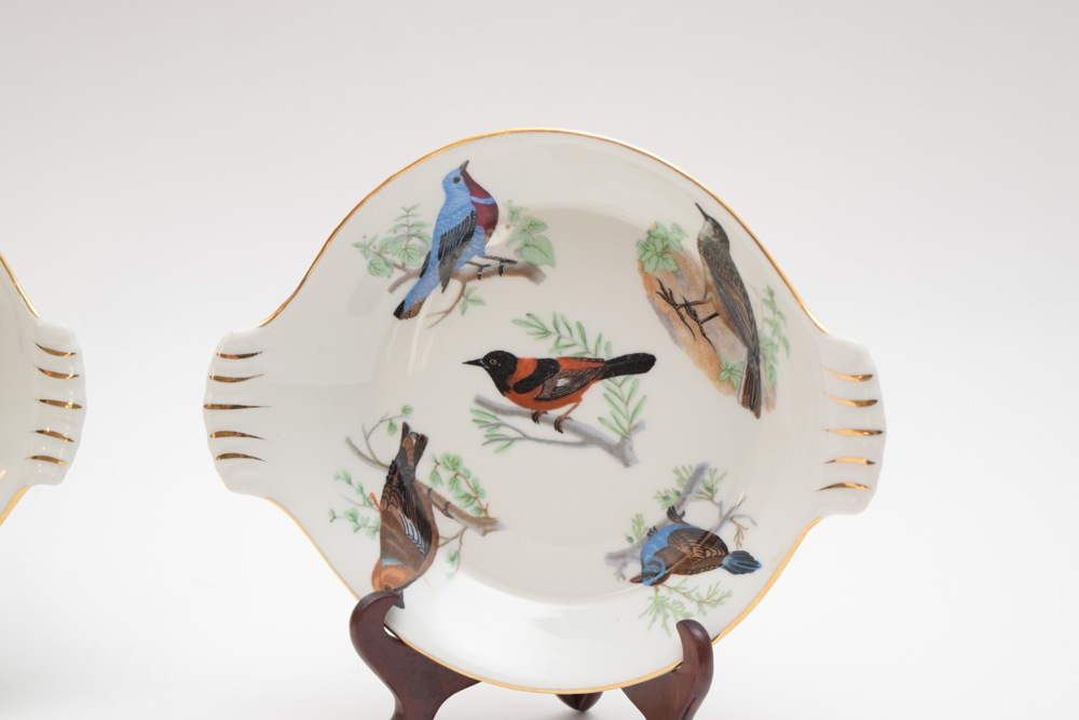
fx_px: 2473
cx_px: 540
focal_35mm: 82
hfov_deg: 24.6
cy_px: 360
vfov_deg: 16.6
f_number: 5.6
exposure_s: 1/80
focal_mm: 55
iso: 800
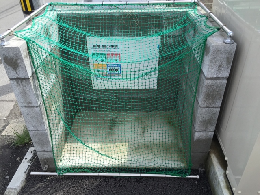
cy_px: 98
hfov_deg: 61.7
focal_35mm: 29
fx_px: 218
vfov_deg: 48.2
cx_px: 130
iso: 32
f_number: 2.2
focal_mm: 4.15
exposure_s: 1/682
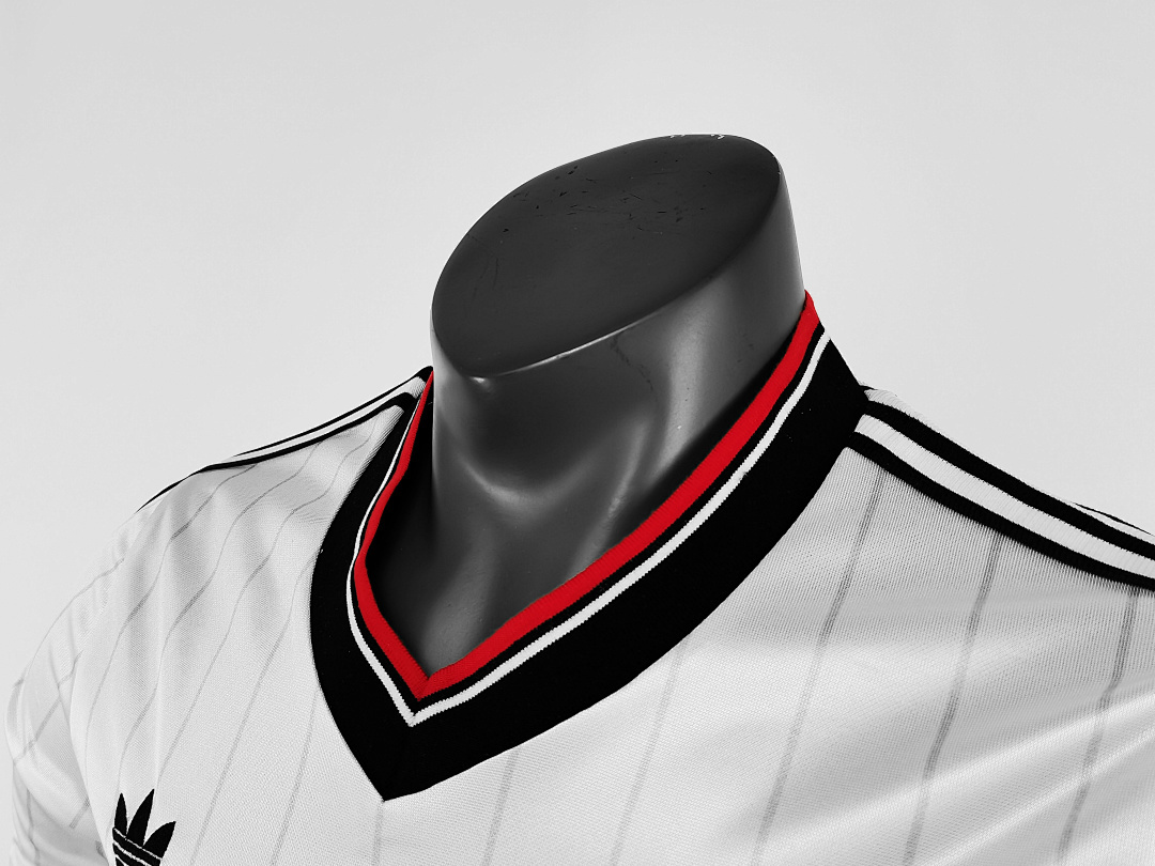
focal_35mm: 36
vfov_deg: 39.7
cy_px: 433
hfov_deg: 51.4
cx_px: 578
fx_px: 1201
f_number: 1.8
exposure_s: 1/100
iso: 160
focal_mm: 5.58
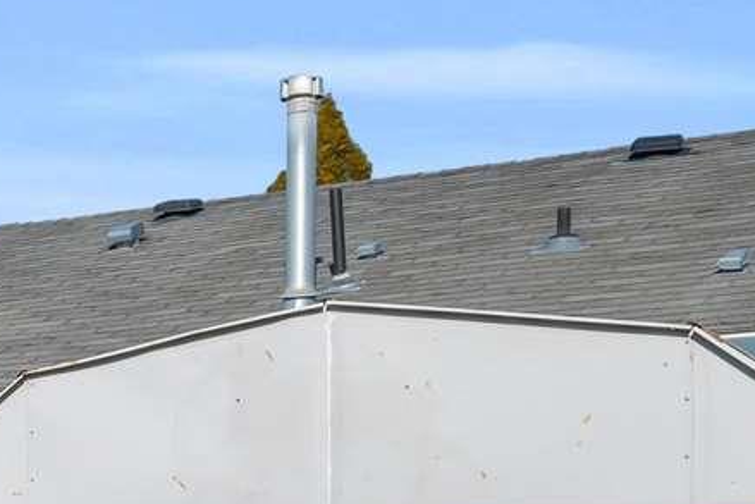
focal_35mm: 98
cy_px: 578
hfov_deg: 17.4
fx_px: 2056
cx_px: -549
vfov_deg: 13.6
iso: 100
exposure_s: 1/125
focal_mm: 14
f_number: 10
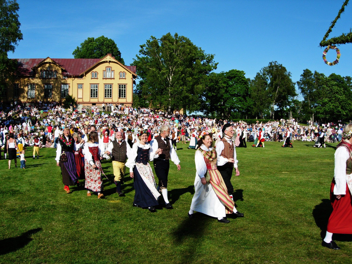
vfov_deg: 37.7
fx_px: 386
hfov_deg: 49.0
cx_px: 176
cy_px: 132
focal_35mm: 38
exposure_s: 1/912
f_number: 4.8
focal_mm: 7.8
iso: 64
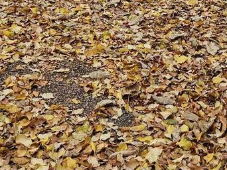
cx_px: 210
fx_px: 564
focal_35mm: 86
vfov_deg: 15.2
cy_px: -123
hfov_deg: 22.1
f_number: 1.8
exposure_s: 1/207
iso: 50
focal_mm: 5.4
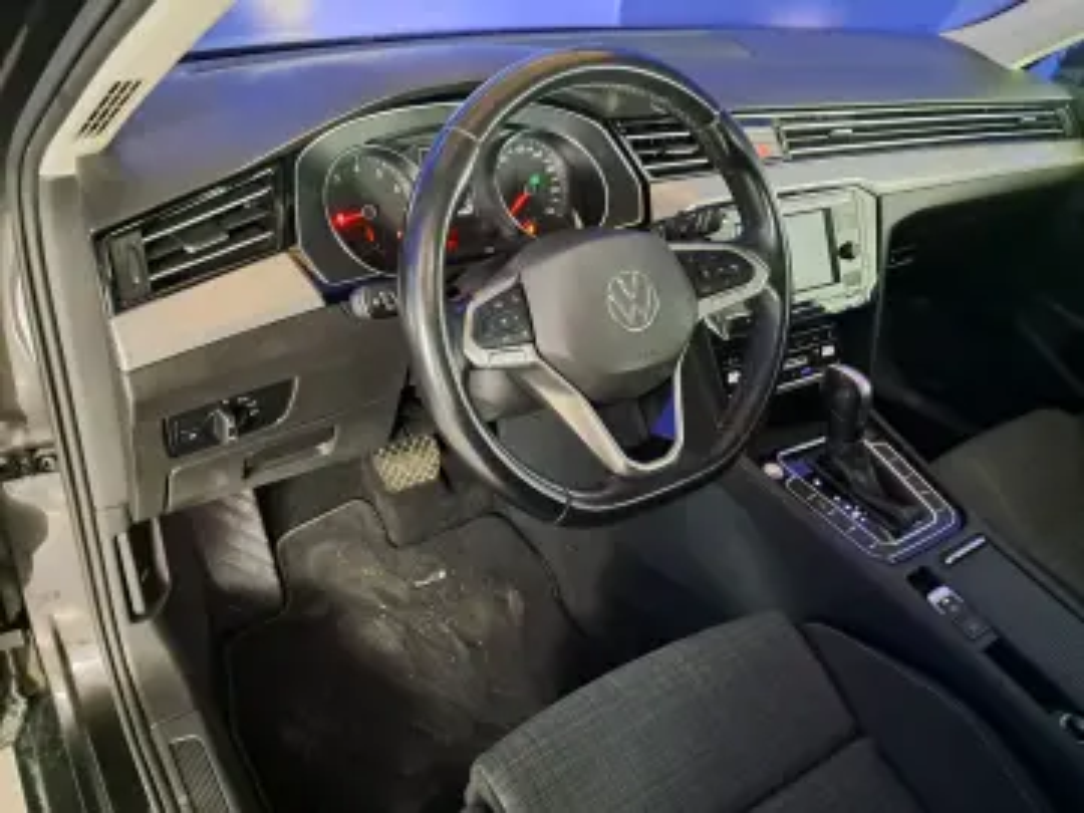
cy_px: 406
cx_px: 542
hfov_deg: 65.3
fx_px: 846
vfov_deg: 51.4
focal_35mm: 27
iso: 1600
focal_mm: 4
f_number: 1.8
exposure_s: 1/20
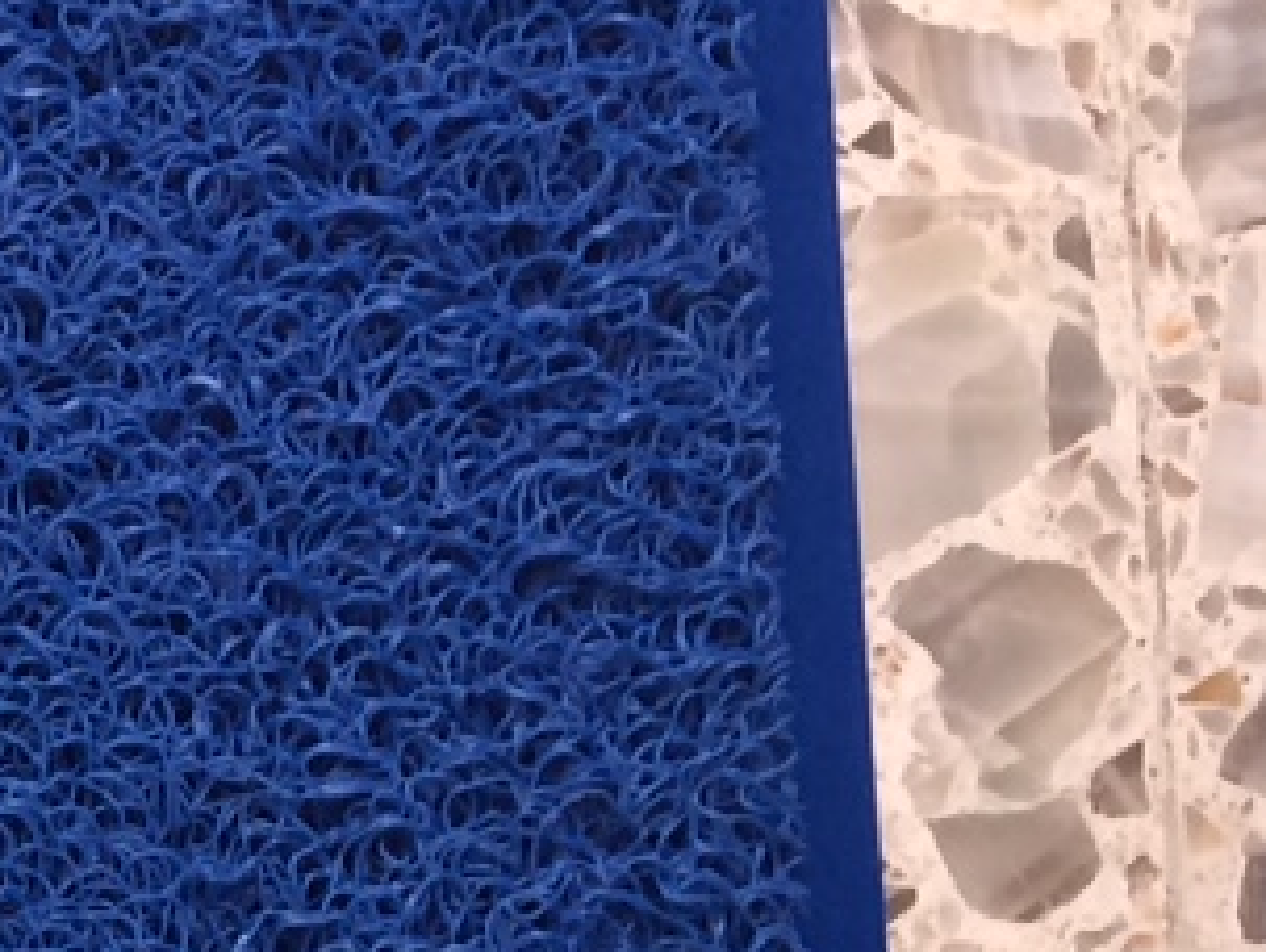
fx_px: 5712
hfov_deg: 10.4
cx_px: -2031
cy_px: 1420
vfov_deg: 9.3
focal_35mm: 156
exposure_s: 1/40
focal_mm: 4.15
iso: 40
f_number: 2.2
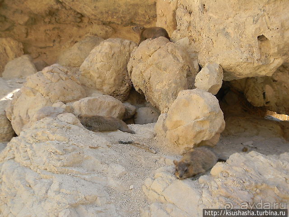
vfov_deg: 35.1
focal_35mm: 41
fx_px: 342
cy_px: 108
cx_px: 144
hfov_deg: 45.8
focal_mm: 7.3
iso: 80
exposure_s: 1/194
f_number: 3.8
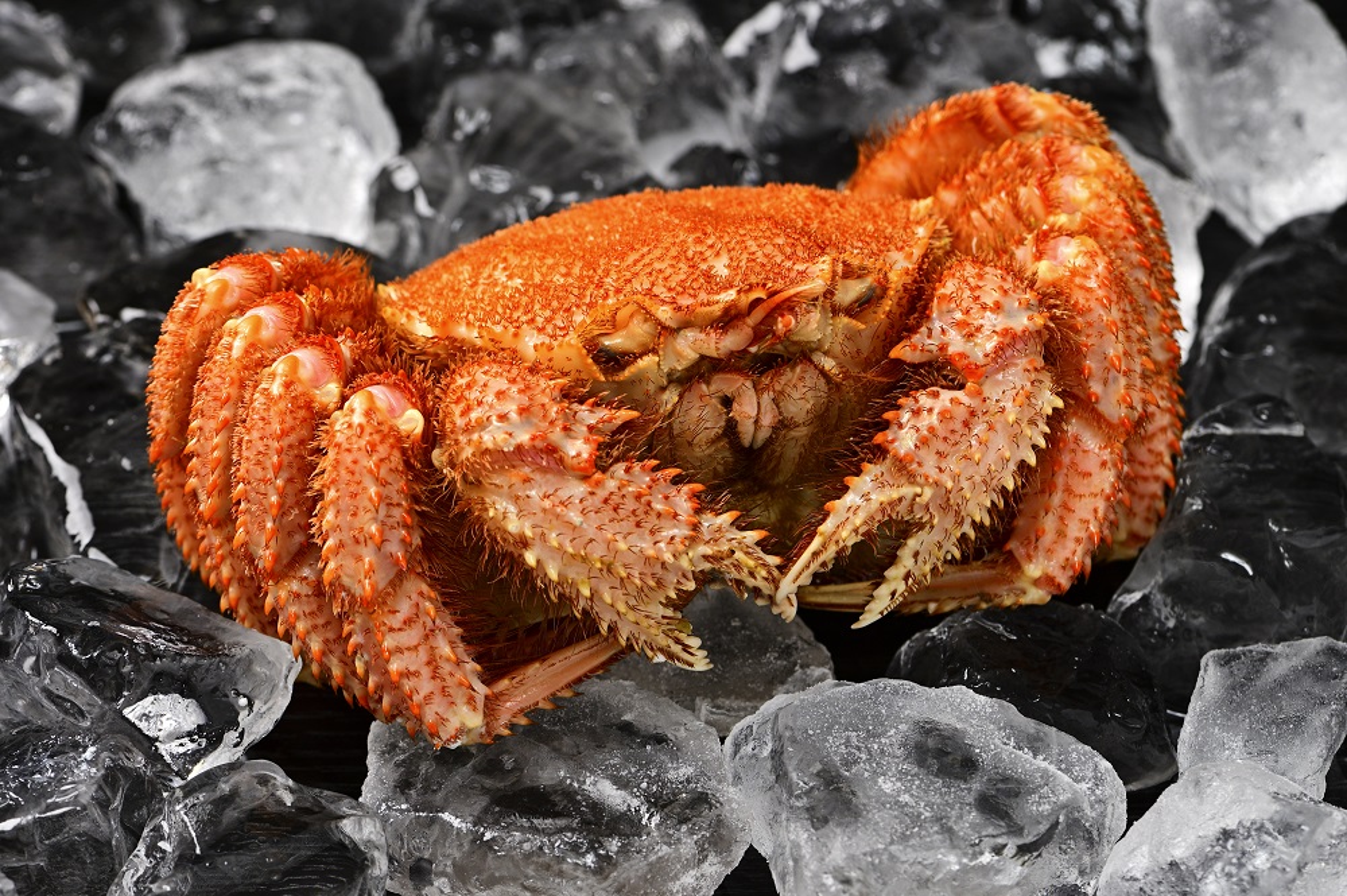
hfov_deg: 19.5
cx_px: 674
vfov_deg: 13.0
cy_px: 448
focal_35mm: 105
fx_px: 3925
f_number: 11
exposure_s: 1/125
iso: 200
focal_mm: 105
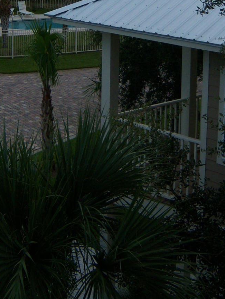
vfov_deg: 22.7
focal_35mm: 83
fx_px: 719
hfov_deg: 17.8
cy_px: 7
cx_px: 112
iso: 80
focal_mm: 7.5
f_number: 2.8
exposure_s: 1/640
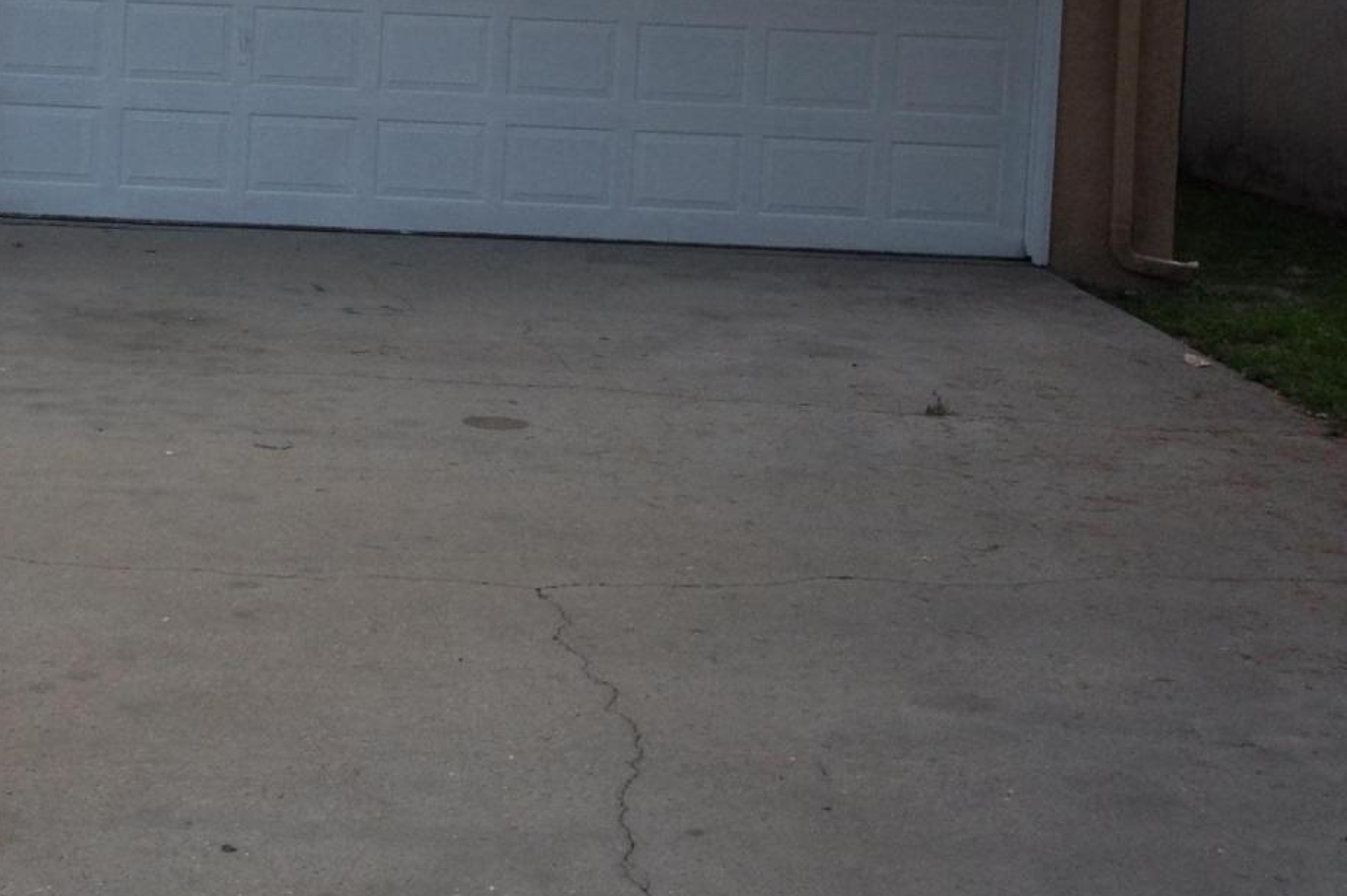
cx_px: 269
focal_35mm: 79
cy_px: 74
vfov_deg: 17.0
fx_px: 2955
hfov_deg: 25.2
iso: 50
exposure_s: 1/251
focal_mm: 4.28
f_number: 2.4
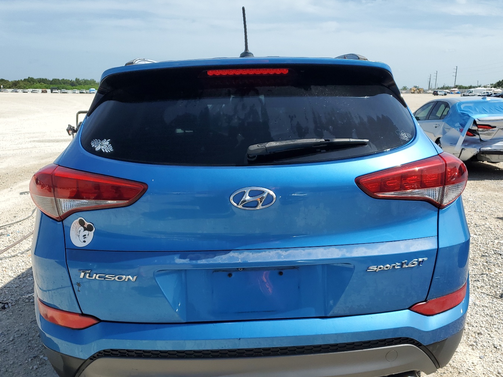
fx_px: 450
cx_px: 251
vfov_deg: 45.3
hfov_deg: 58.4
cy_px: 218
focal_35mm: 31
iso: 50
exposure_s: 1/3333
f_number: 1.5
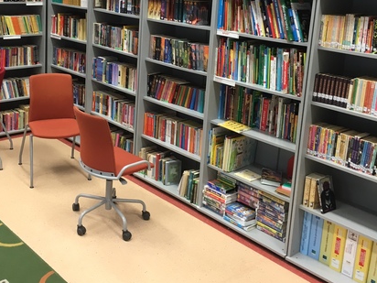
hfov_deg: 41.6
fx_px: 490
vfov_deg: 31.6
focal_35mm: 45
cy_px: 73
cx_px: 128
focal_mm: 4.15
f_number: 2.2
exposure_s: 1/33
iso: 80
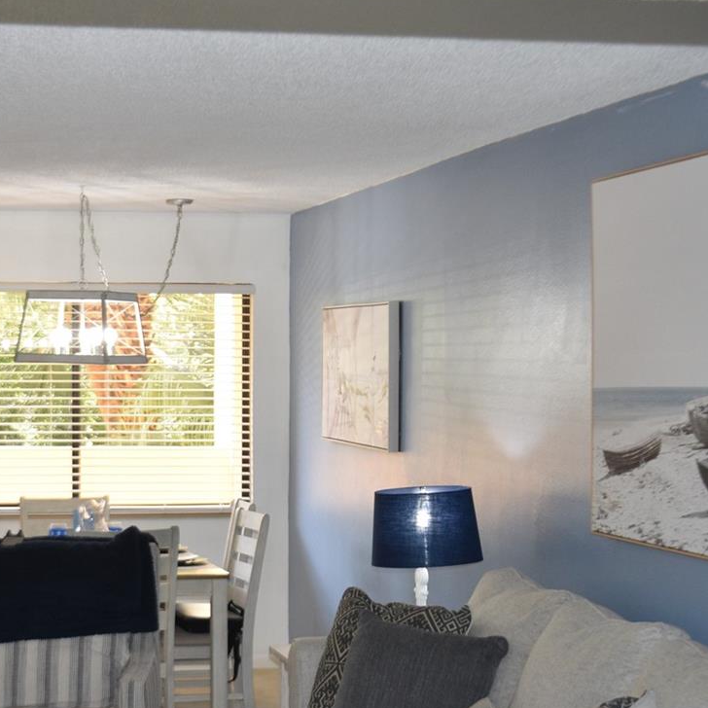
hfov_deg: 20.5
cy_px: 493
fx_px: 1944
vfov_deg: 20.5
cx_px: 172
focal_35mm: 84
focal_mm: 30
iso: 500
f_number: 5.6
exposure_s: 1/125
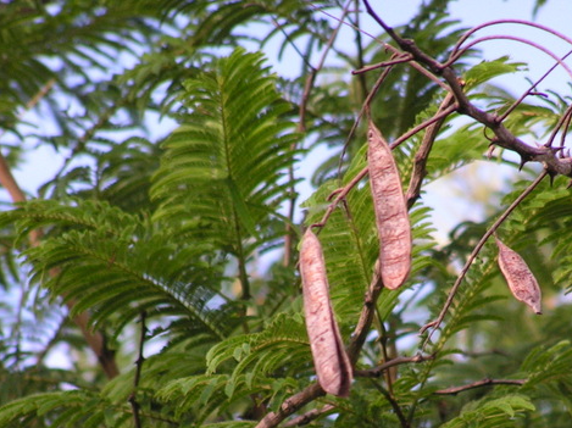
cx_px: 368
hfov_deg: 3.5
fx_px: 9445
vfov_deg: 2.6
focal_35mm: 572
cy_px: 259
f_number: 3.5
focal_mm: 55.6
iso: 80
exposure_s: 1/400
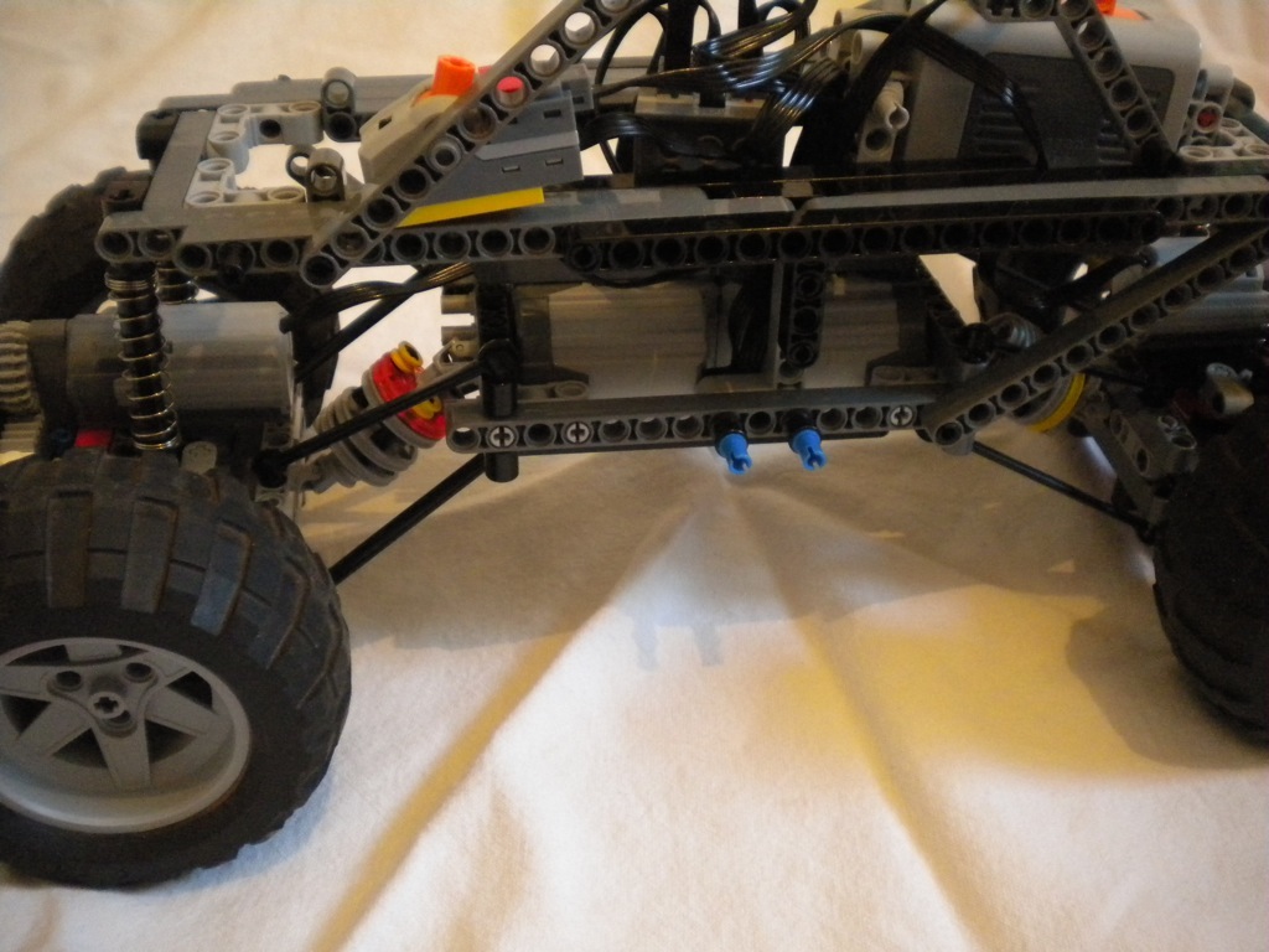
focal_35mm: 35
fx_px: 1283
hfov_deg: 52.6
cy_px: 476
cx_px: 634
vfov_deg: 40.7
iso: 800
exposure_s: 1/38.2
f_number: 3.1
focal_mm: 6.3
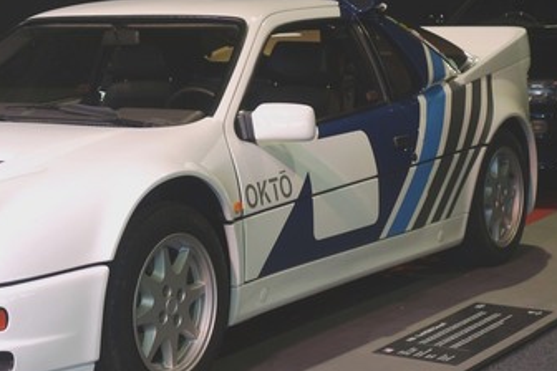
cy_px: 186
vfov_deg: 15.0
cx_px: 94
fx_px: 1408
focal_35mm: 91
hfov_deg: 22.0
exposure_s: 1/60
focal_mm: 19.1
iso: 500
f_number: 3.2
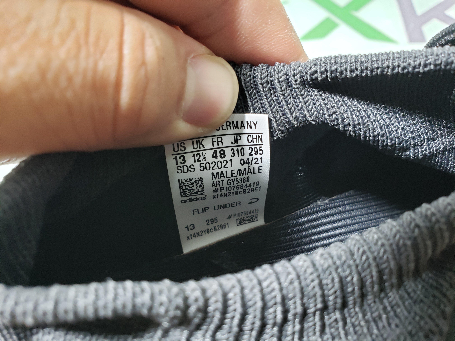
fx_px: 342
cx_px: 228
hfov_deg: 67.3
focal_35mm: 26
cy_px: 170
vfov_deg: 53.1
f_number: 2.4
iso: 200
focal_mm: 4.3
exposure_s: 1/50
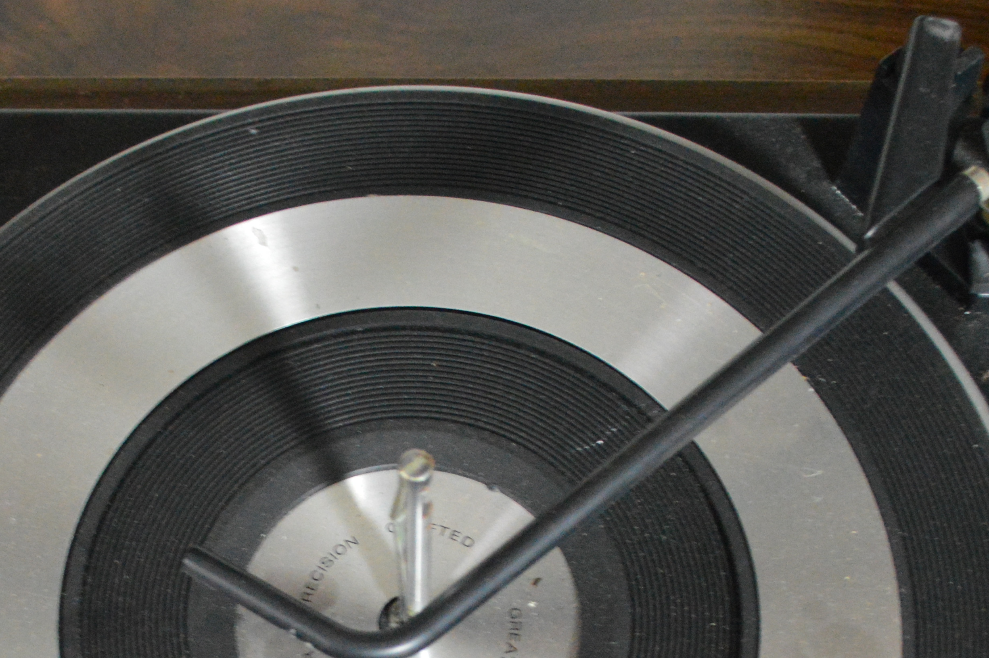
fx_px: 2223
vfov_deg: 16.4
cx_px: 321
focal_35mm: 81
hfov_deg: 24.9
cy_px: 702
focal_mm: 22
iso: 3200
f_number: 4
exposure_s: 1/30
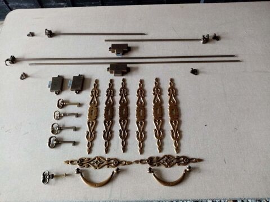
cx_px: 135
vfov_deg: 53.1
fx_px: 203
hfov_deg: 67.3
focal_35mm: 26
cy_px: 101
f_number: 1.8
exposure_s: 1/33.3
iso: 386
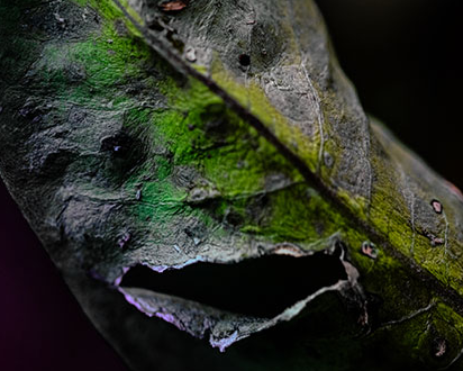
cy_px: 185
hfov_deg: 8.1
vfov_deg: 6.5
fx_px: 3277
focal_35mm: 239
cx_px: 197
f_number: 7.1
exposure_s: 1/500
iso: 640
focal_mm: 210
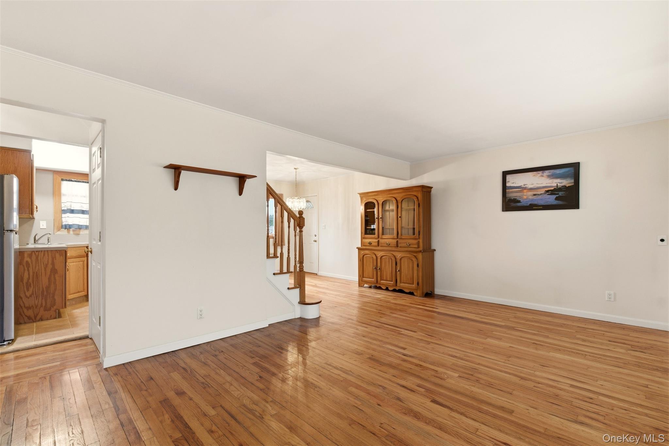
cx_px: 334
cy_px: 223
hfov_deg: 96.7
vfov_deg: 73.7
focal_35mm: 16
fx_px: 297
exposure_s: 1/8
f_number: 9
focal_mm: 16
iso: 250
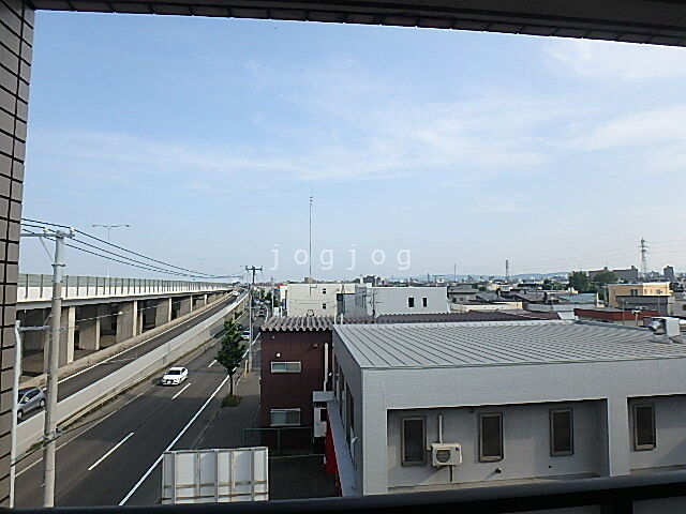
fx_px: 416
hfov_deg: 79.0
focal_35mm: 21
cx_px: 343
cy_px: 257
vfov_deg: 63.4
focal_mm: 3.7
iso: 125
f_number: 3.5
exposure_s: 1/1000
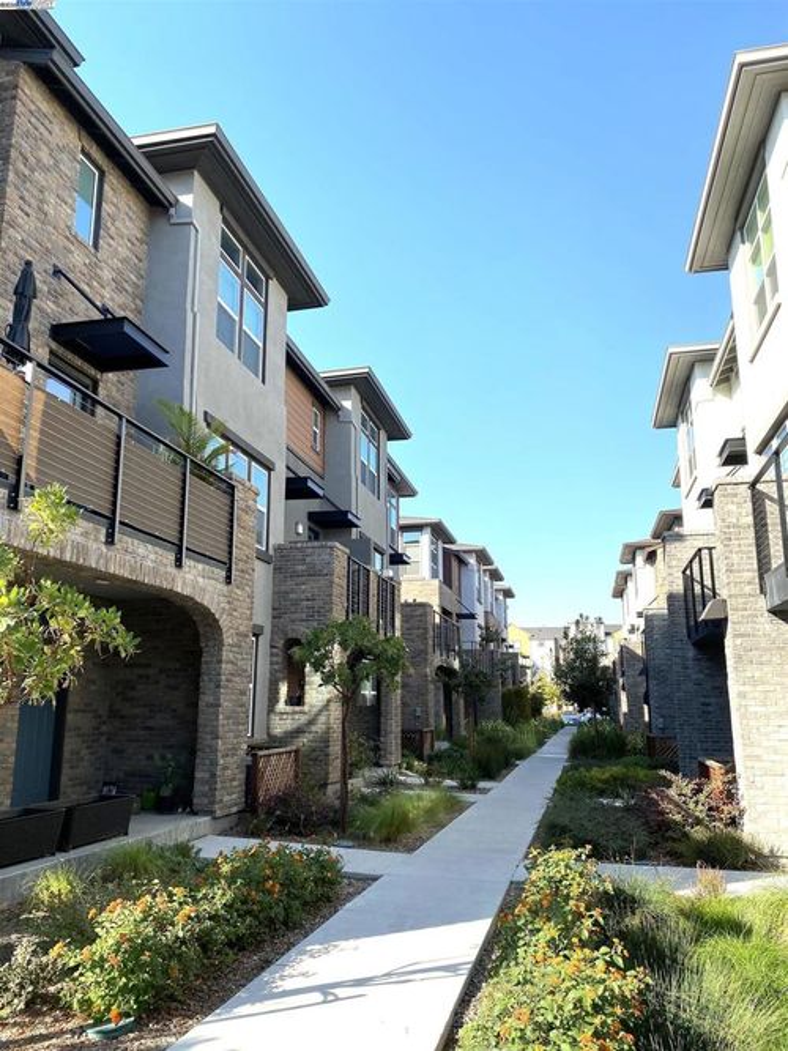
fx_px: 789
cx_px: 394
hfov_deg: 53.0
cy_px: 526
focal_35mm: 26
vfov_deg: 67.3
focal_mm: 4.25
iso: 32
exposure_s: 1/1522
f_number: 1.8
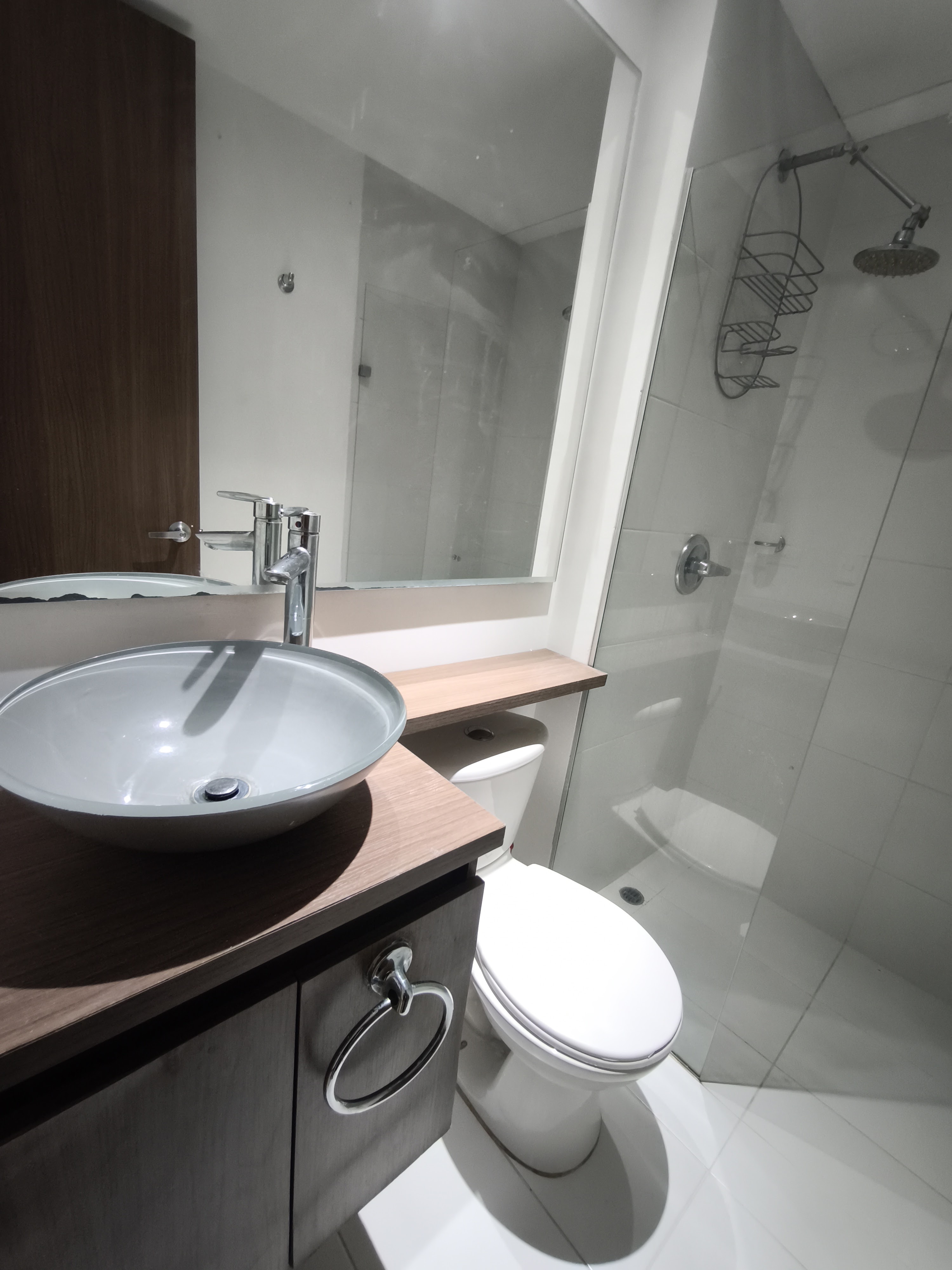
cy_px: 635
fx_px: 550
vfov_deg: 98.2
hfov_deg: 81.7
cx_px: 476
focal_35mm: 15
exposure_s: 1/30
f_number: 2.2
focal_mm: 1.91
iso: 320
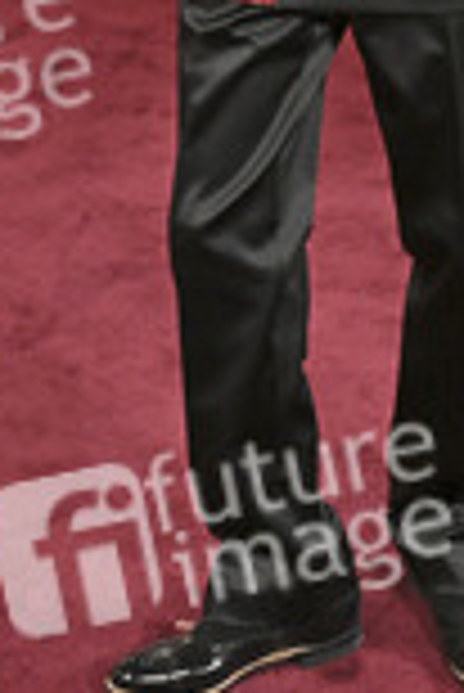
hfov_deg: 13.5
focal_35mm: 101
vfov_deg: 19.0
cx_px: 351
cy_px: -144
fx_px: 1948
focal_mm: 39
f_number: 5
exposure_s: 1/320
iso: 2500
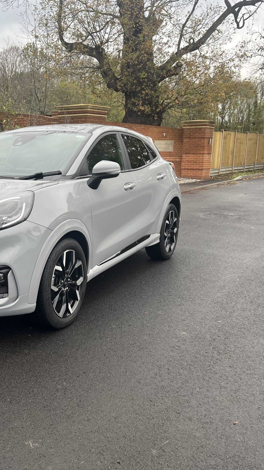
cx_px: 23
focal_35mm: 38
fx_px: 473
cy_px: 235
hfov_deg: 29.8
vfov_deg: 52.8
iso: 50
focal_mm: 5.7
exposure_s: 1/102
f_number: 1.5
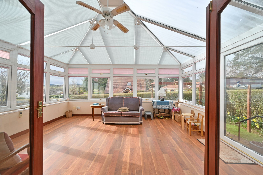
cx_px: 132
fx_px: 102
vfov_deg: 81.1
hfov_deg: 104.3
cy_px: 88
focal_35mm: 14
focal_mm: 14
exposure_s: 1/60
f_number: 10
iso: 125
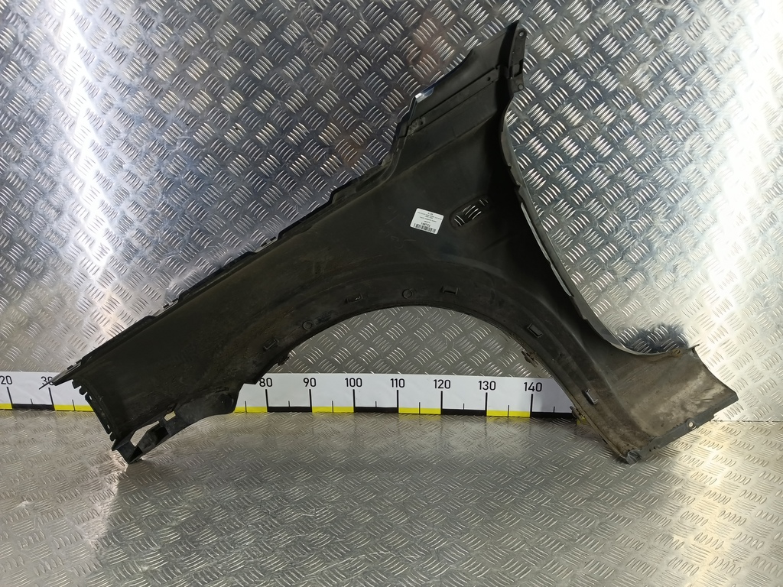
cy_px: 294
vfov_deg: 58.9
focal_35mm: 23
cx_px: 392
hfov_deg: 73.9
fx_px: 520
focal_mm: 4.11
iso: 152
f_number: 1.6
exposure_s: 1/50
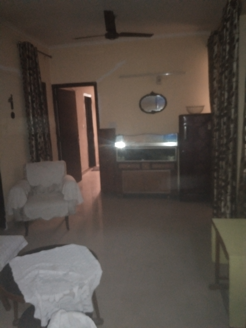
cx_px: 123
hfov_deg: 46.8
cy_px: 164
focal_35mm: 30
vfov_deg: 60.0
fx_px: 284
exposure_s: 1/15
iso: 1650
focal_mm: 3.65
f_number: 2.2
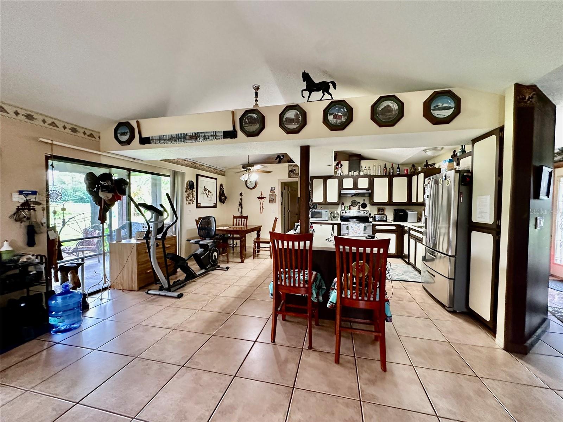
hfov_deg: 102.1
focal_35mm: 14
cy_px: 211
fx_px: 228
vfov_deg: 85.7
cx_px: 282
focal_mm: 2.22
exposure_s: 1/60
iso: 640
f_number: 2.2
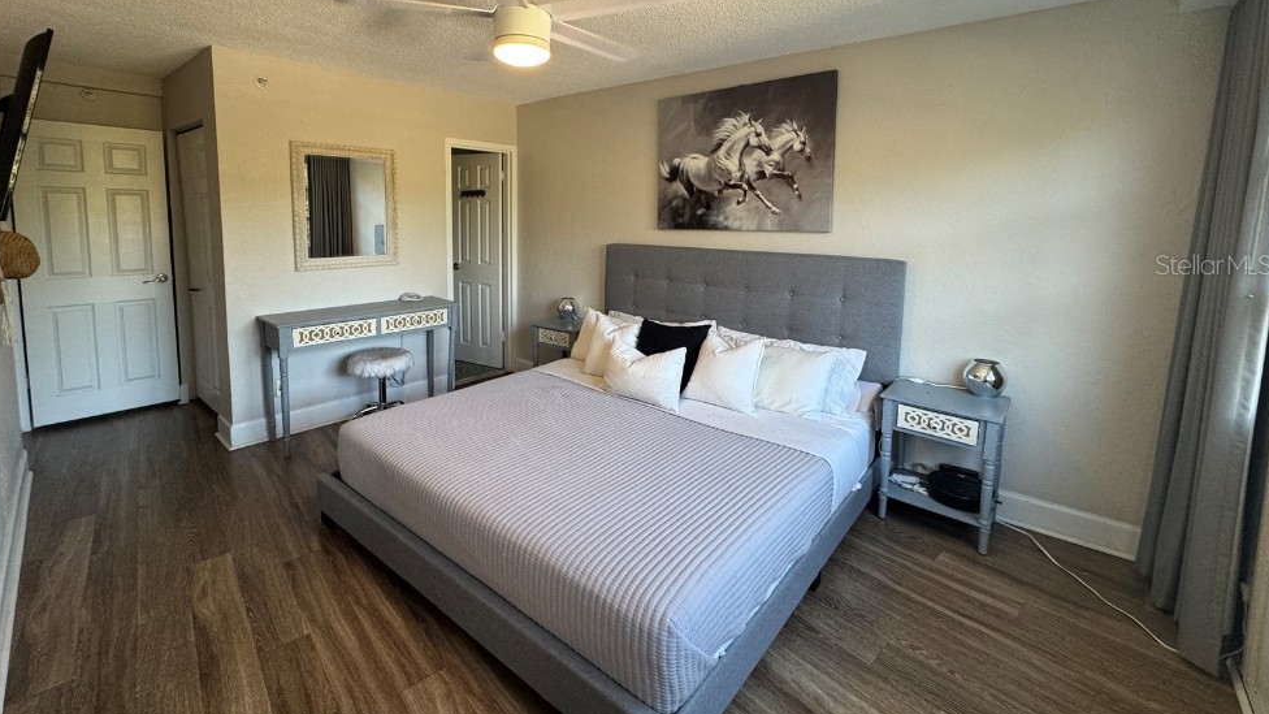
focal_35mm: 16
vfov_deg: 66.0
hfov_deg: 99.3
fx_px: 538
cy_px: 264
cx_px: 612
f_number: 2.2
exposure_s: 1/120
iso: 160
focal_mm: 2.22
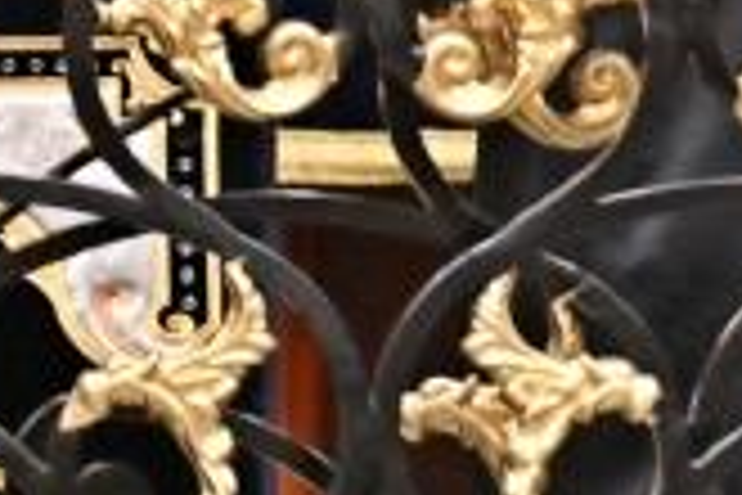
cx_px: 2235
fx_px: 38457
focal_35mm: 1866
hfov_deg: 1.1
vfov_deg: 0.7
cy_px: -1012
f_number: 2.8
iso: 500
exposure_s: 1/400
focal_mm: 200
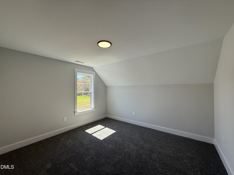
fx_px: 95
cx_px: 117
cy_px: 88
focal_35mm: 14
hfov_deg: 102.1
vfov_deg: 85.7
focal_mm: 2.22
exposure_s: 1/244
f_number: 2.2
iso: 64
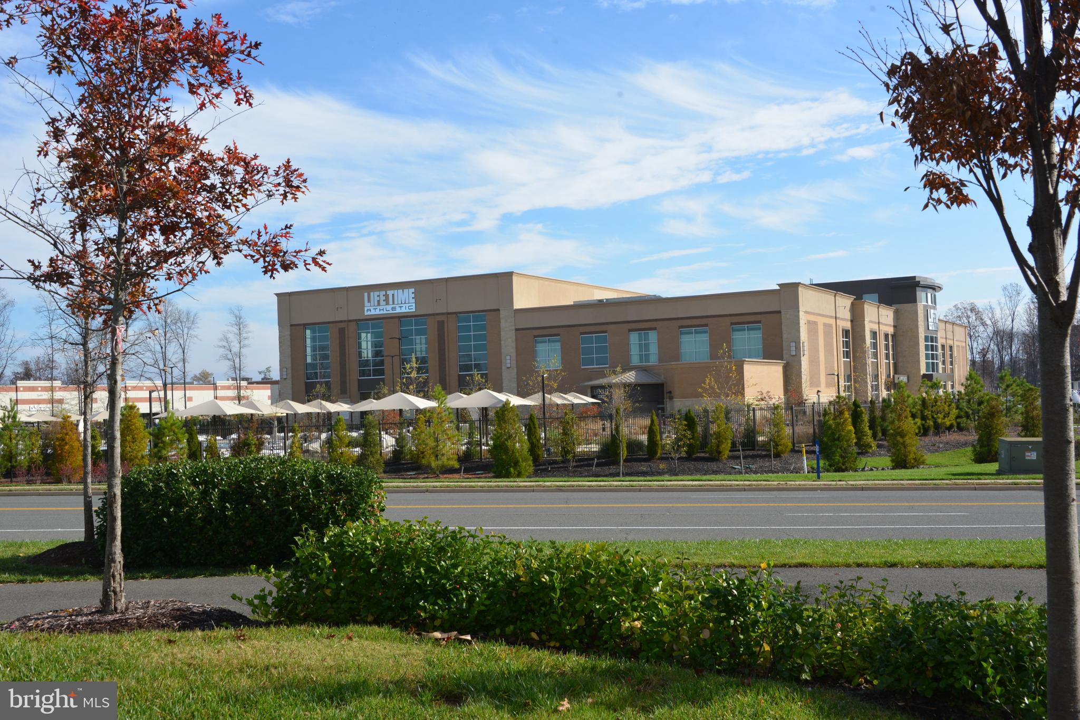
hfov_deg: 48.5
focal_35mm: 40
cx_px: 540
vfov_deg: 33.4
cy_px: 360
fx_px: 1200
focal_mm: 40
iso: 400
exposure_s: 1/500
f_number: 11
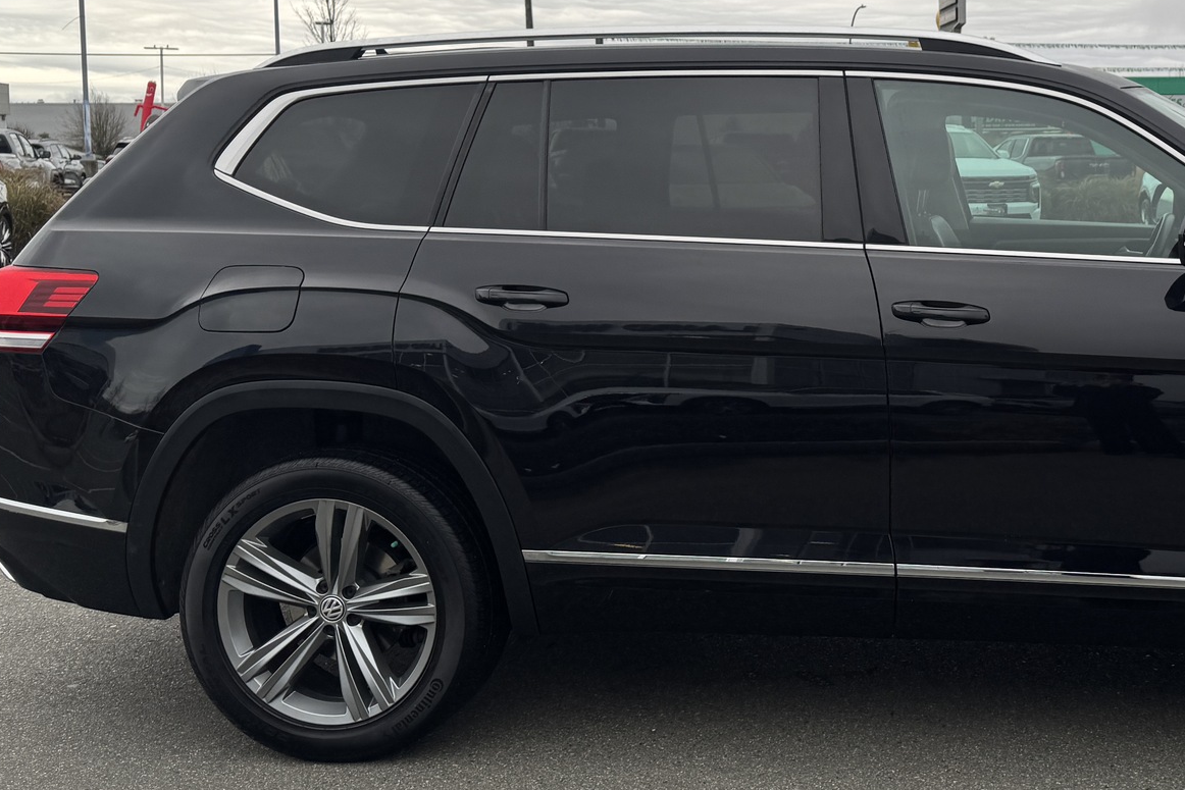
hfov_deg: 42.5
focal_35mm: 44
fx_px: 1448
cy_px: 246
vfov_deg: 30.2
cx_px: 947
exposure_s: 1/693
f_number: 1.78
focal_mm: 6.76
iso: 80
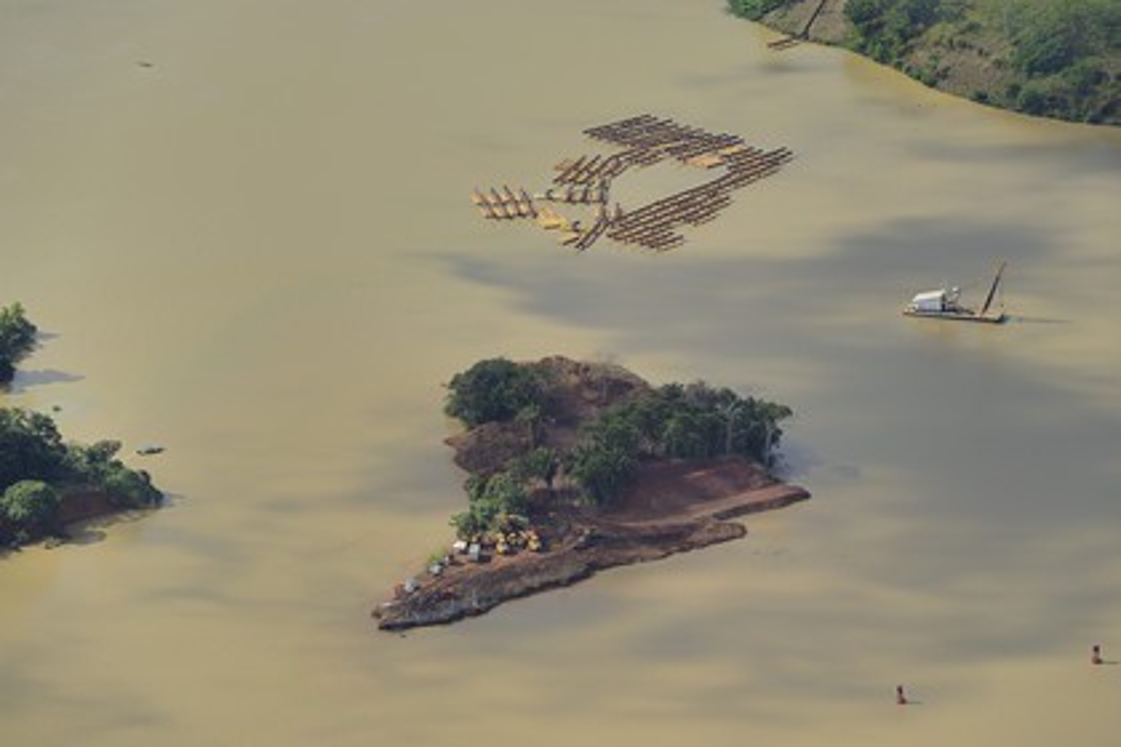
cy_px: 374
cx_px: 560
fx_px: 5449
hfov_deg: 11.7
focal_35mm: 175
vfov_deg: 7.8
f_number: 7.1
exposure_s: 1/800
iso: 200
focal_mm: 175
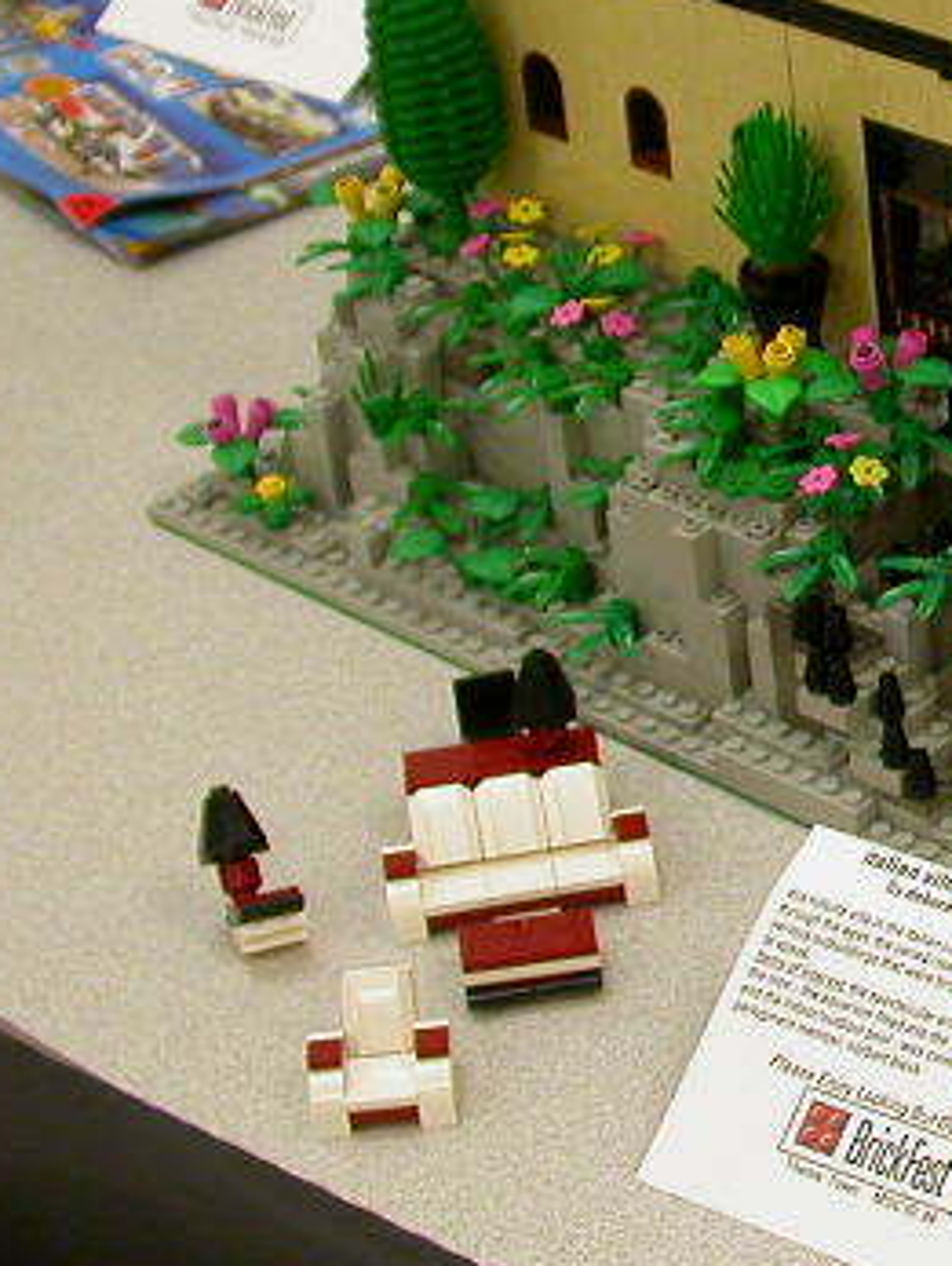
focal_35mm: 112
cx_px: 1470
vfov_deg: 17.5
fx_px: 4099
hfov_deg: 12.5
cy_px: 394
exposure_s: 1/21.2
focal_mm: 7.85
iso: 100
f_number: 2.6
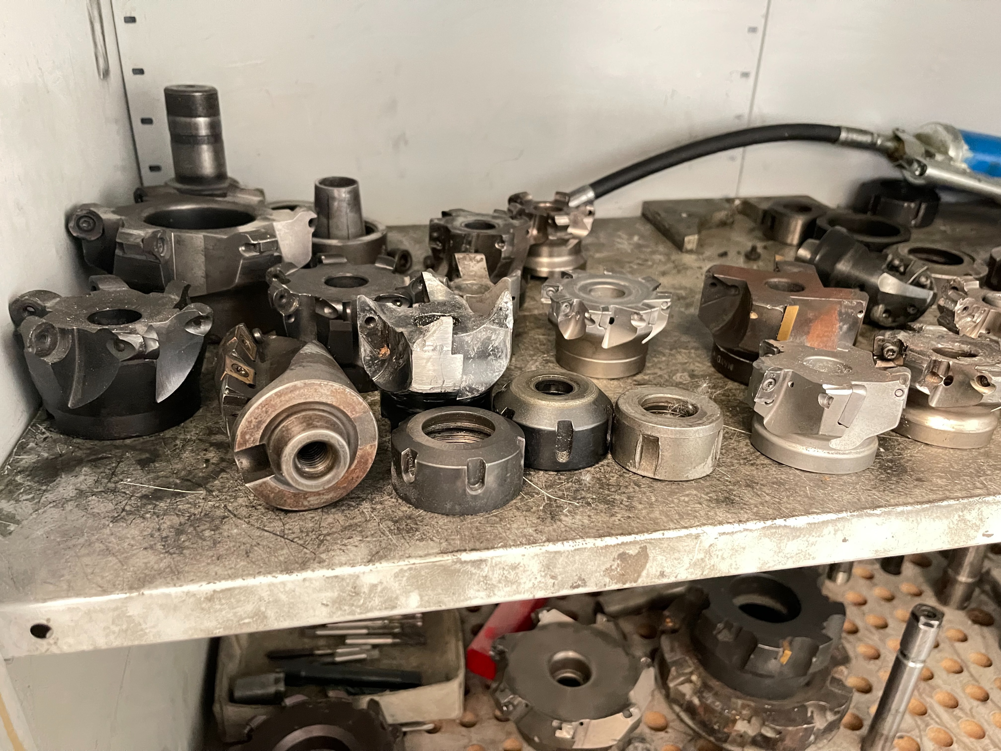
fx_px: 752
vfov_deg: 53.1
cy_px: 376
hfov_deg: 67.3
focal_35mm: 26
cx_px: 500
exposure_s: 1/25
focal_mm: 5.1
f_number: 1.6
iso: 1000
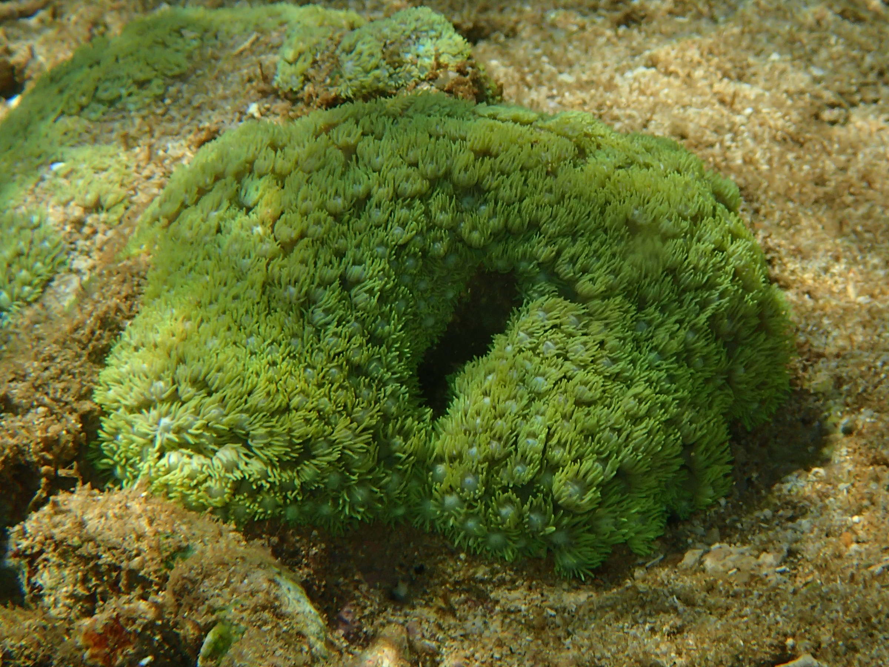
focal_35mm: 100
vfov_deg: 14.8
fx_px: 2568
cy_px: 334
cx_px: 444
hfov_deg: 19.6
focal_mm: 18
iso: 100
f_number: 6.3
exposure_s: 1/400
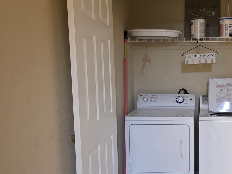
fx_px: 275
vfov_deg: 35.0
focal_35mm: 41
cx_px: 180
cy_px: 102
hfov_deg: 44.0
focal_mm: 6.3
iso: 1000
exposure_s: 1/120
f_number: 1.7
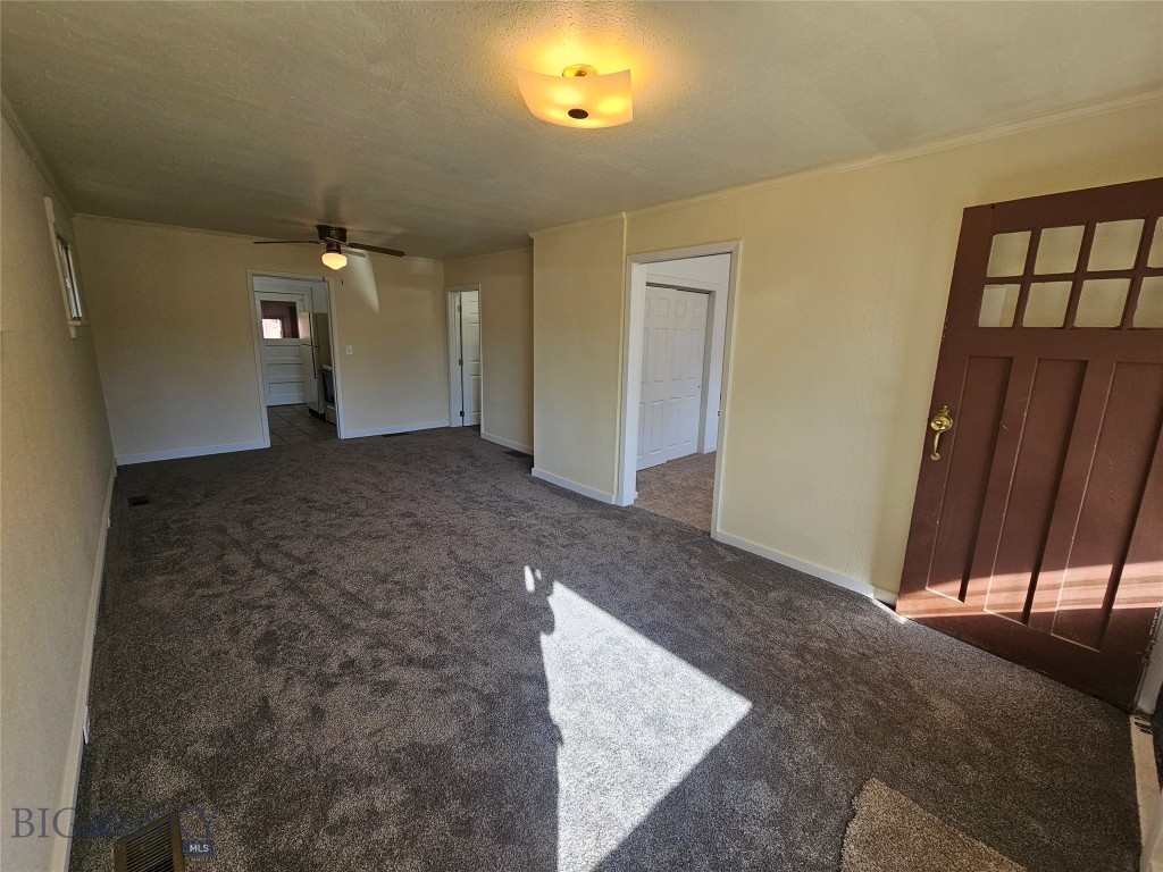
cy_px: 436
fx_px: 437
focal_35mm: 13
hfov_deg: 106.2
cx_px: 582
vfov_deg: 89.9
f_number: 2.2
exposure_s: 1/139
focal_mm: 2.2
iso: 50
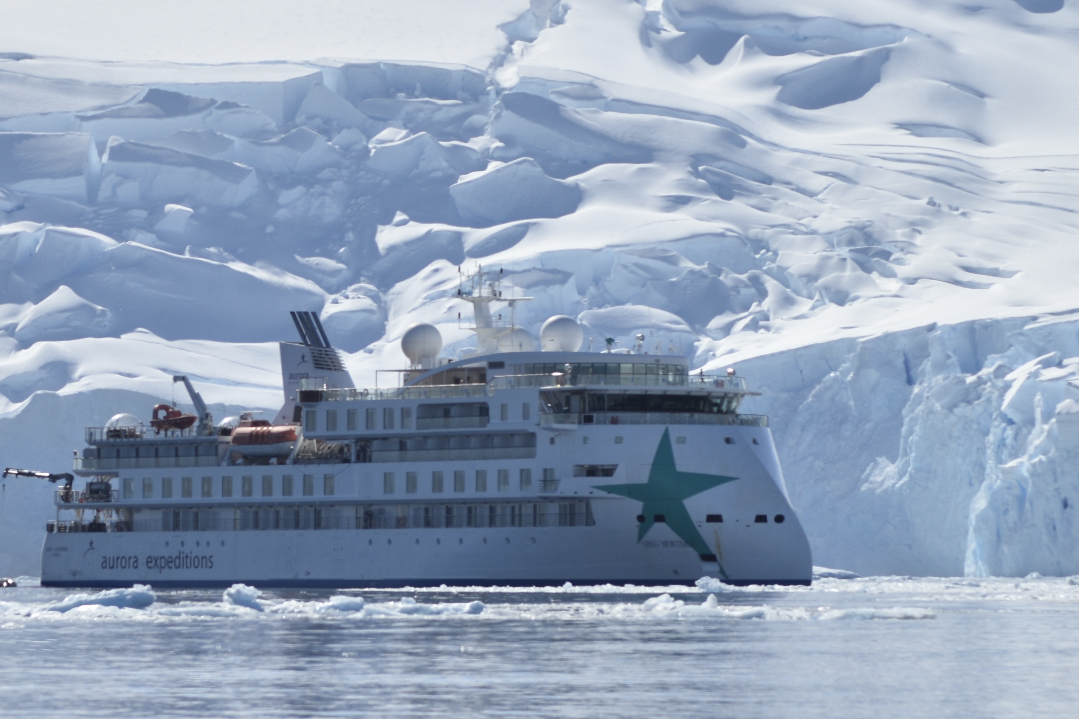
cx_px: 319
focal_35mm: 240
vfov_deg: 5.7
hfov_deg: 8.6
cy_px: 375
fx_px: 7193
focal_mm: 100
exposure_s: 1/500
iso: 100
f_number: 8
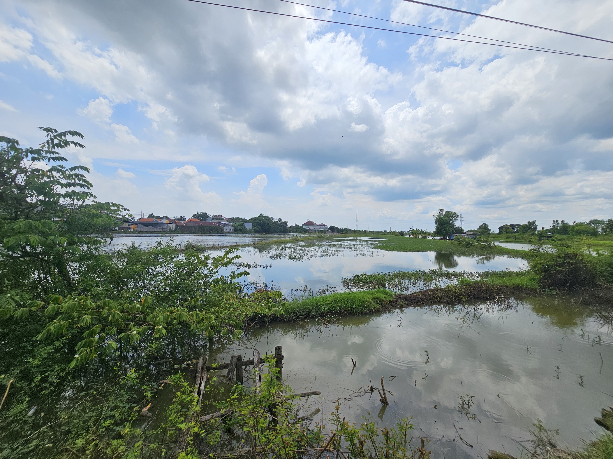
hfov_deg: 106.2
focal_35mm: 13
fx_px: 230
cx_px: 306
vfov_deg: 89.9
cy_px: 230
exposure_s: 1/4010
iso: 50
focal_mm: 2.2
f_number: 2.2
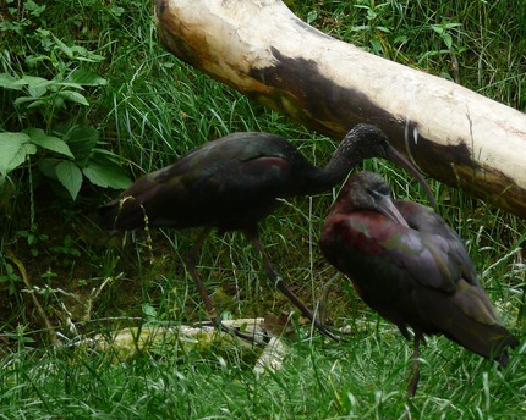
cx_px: 220
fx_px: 3970
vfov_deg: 6.1
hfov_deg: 7.6
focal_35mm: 255
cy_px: 129
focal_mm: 31.7
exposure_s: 1/100
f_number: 3.6
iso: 200
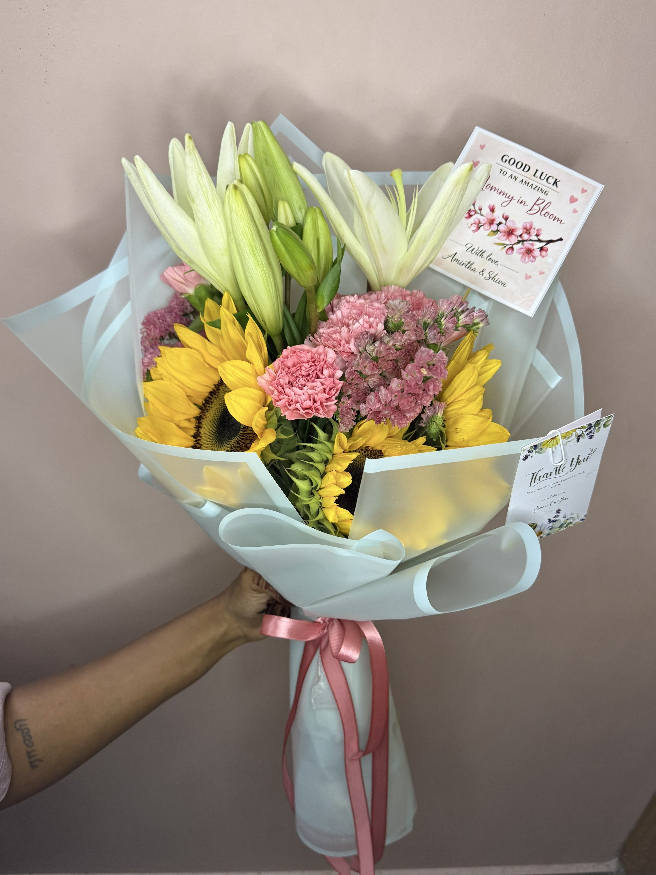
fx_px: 657
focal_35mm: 26
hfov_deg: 53.1
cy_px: 445
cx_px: 320
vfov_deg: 67.3
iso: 160
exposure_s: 1/50
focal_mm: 6.76
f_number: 1.78
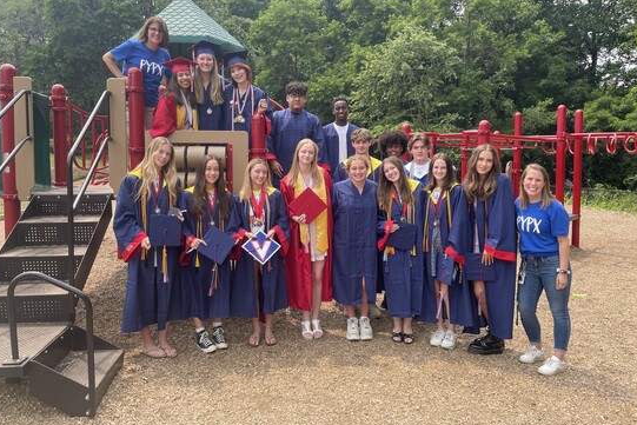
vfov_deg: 46.3
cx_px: 318
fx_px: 496
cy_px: 188
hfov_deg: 65.5
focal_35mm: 28
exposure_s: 1/895
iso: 32
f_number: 1.6
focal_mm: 4.2
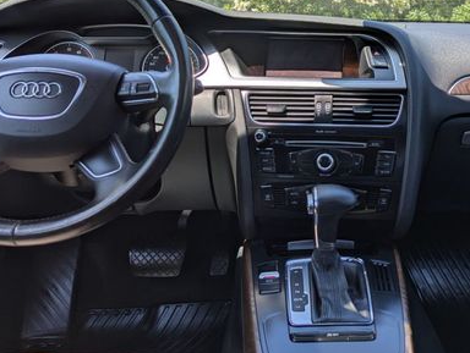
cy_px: 65
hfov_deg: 46.0
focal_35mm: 40
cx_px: 313
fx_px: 544
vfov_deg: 34.8
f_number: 1.85
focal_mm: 6.81
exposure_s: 1/593
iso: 41
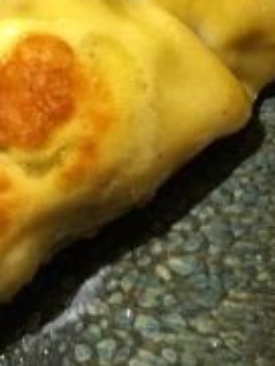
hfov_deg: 13.2
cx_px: 78
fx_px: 1185
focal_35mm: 112
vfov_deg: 16.8
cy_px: -67
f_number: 2.2
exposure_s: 1/33
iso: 200
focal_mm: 4.15
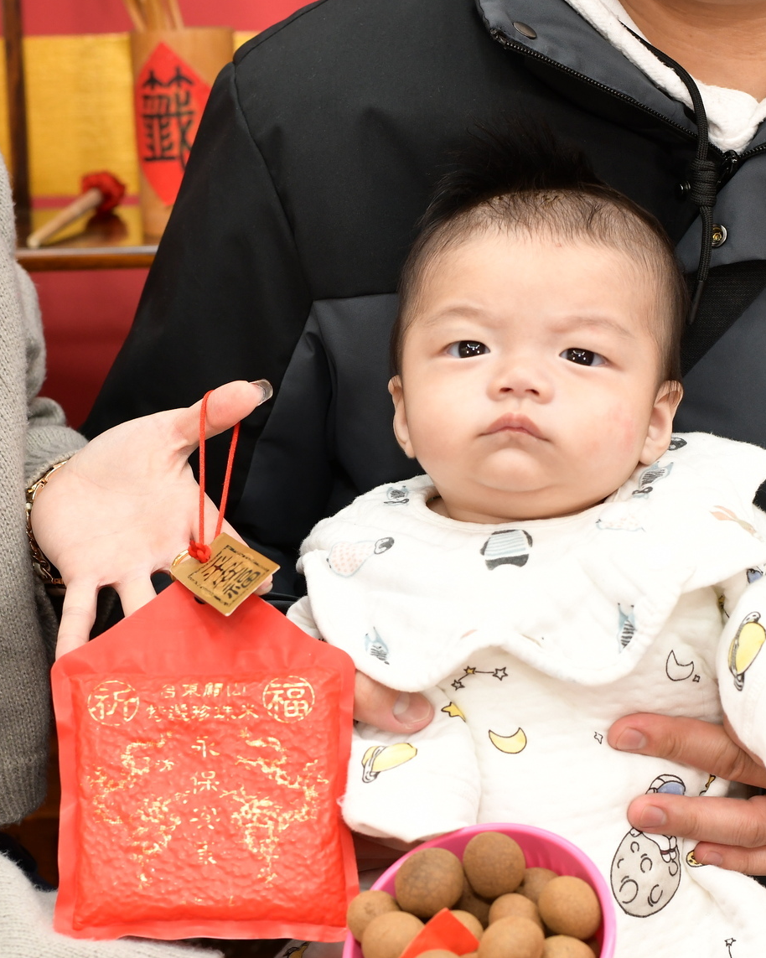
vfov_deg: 27.3
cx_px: 366
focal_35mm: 69
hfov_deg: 22.2
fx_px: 1956
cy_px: 658
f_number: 4.5
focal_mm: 35
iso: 800
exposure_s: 1/200
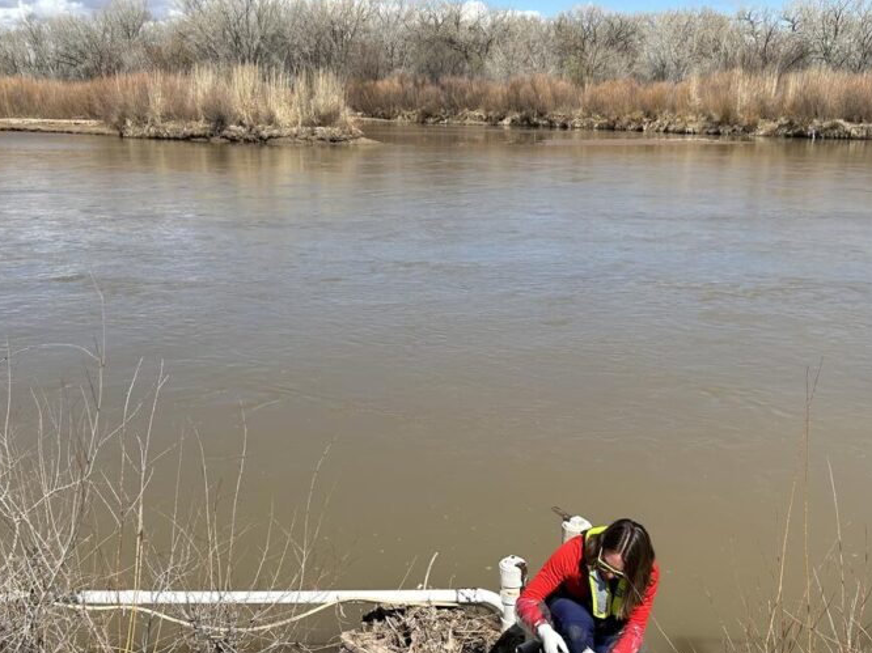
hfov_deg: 46.8
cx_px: 446
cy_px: 429
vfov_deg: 35.6
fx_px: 1007
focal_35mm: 40
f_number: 1.5
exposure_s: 1/5076
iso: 50
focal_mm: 5.7
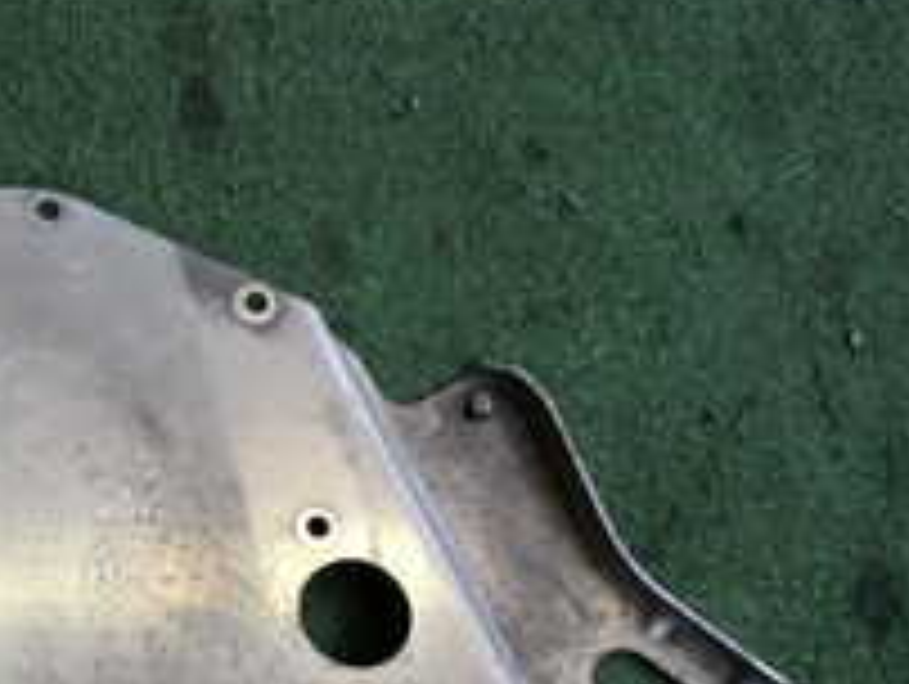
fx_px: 2340
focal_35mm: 89
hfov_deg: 20.1
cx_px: -284
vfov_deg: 16.6
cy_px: 441
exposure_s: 1/125
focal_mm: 5.4
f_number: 2.3
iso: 125
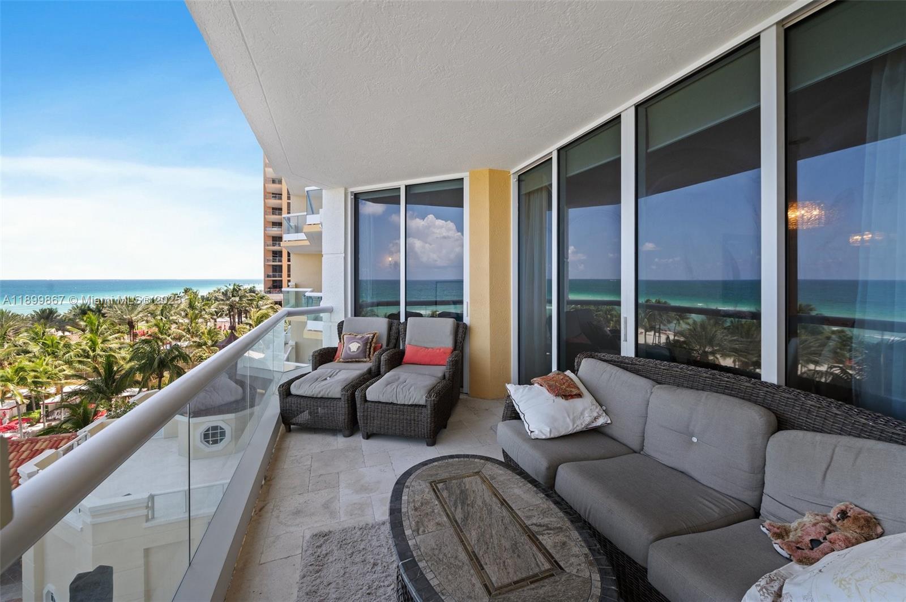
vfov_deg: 81.1
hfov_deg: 104.3
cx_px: 453
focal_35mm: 14
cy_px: 301
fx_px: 352
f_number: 8
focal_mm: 14
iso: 200
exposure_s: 1/100
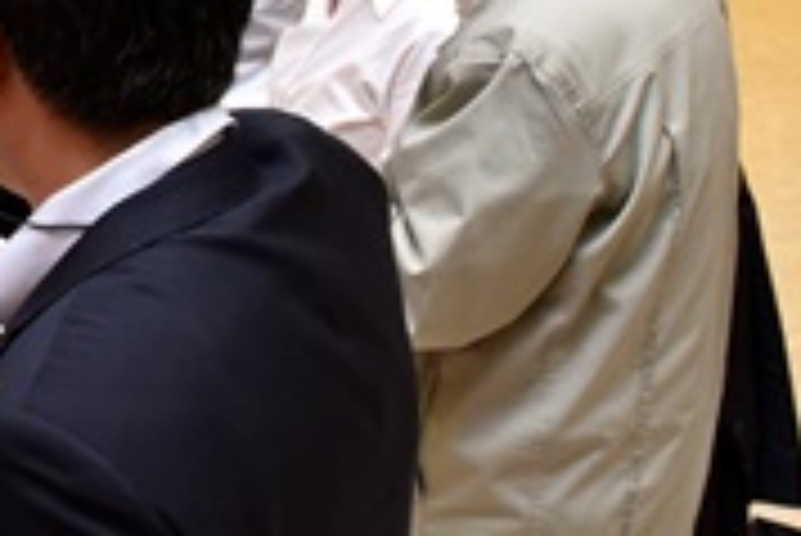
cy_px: 36
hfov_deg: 19.8
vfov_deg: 14.4
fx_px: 2093
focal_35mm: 94
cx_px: -254
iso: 1250
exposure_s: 1/60
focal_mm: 24
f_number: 5.6
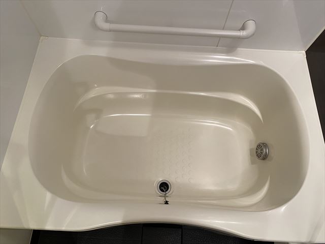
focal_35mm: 26
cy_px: 122
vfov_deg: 53.1
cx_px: 162
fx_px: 244
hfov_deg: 67.3
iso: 125
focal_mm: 4.25
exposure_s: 1/50
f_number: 1.8
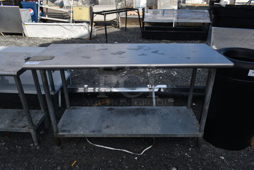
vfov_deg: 48.0
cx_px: 127
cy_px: 85
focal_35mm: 27
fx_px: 191
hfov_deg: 67.3
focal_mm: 18
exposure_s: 1/250
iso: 100
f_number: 8
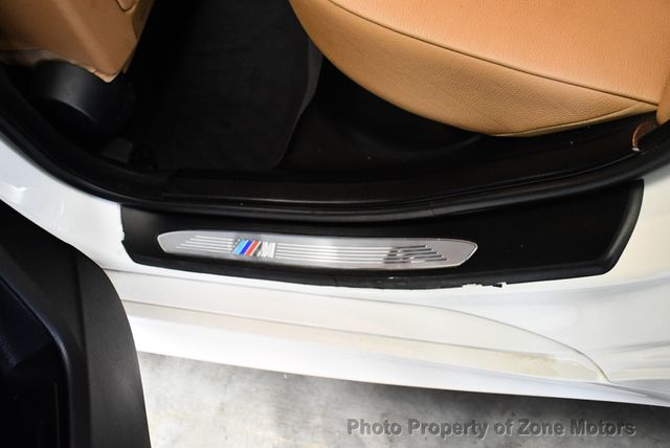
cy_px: 224
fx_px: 671
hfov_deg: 53.1
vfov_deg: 36.9
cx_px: 335
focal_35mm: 36
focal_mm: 18
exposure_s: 1/60
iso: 3200
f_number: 3.5
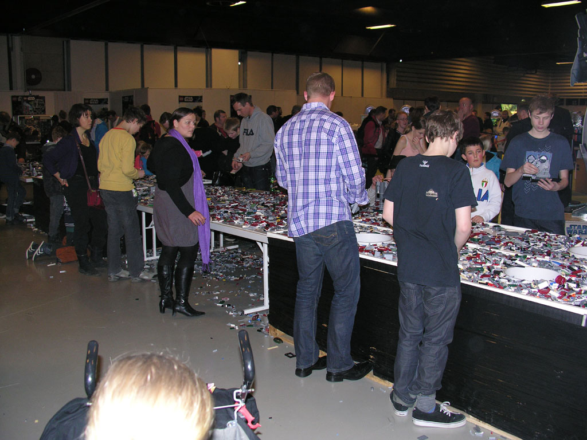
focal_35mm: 35
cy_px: 220
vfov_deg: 40.7
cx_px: 294
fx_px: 594
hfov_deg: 52.6
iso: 126
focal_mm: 8.9
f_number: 2.8
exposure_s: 1/60.1
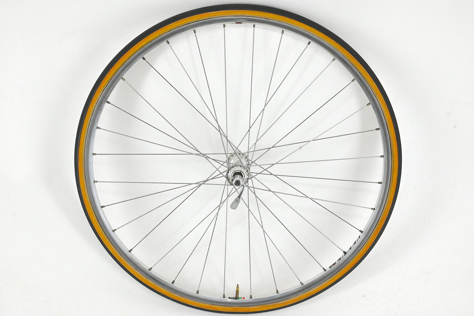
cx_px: 237
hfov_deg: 35.6
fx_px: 737
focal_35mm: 56
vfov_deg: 24.2
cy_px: 158
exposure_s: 1/640
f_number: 13
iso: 6400
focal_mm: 56
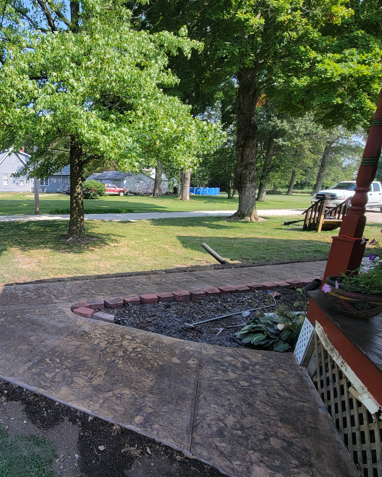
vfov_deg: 80.1
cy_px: 263
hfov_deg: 61.0
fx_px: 283
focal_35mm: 20
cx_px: 63
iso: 50
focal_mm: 2.2
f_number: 2.2
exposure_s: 1/528
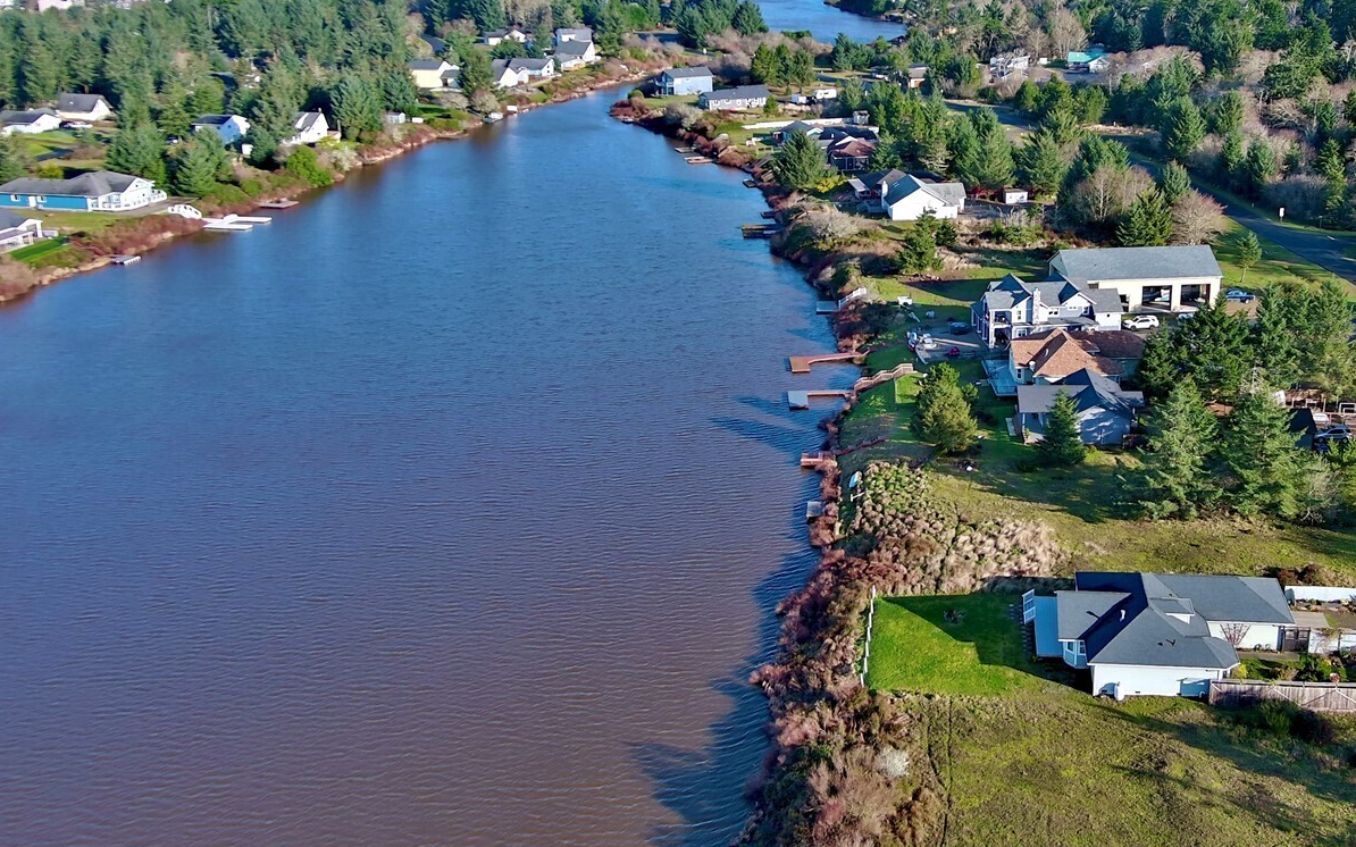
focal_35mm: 42
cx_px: 885
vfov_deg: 30.4
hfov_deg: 46.6
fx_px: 1552
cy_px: 296
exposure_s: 1/749
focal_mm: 10.57
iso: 100
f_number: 2.8
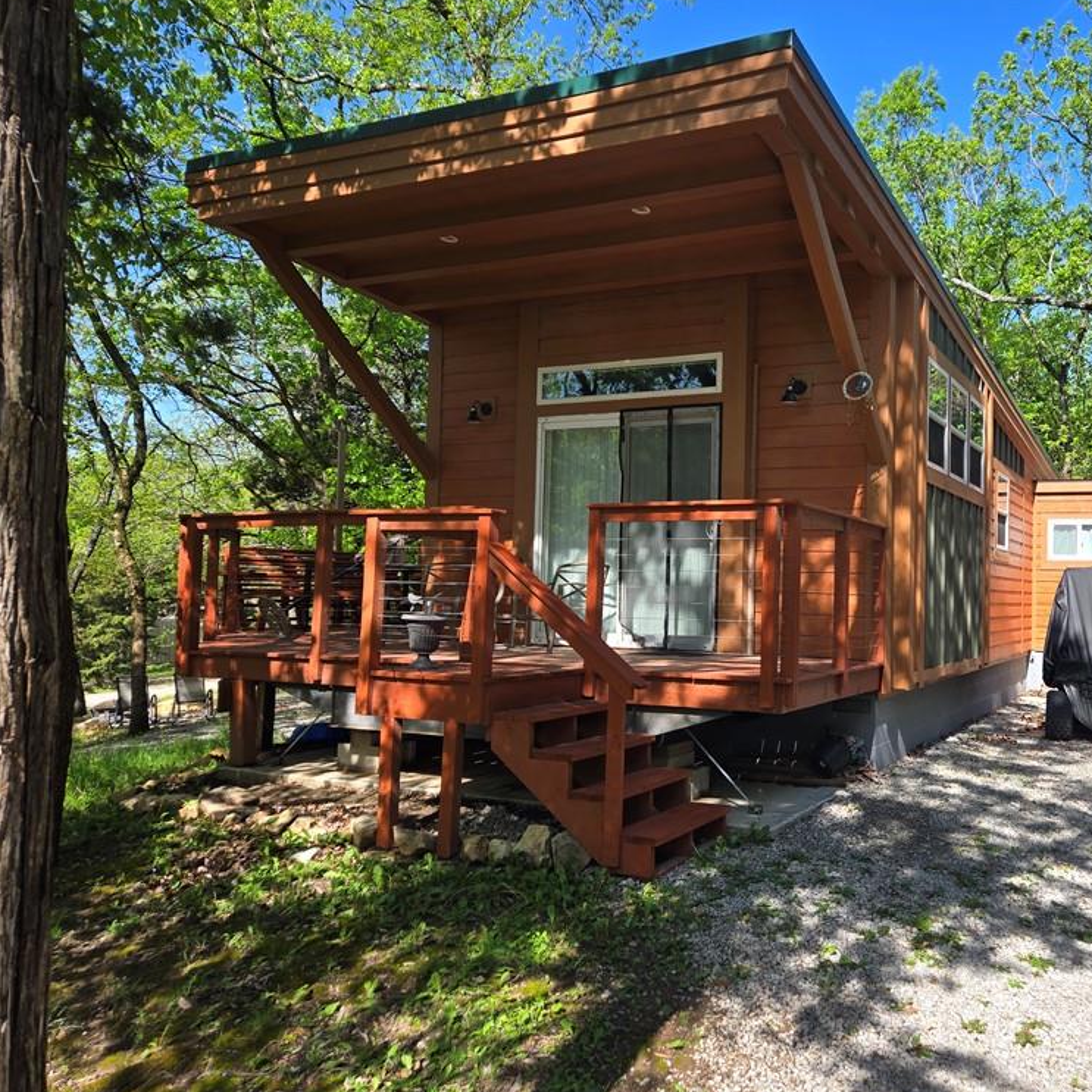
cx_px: 750
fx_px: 999
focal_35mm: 28
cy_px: 541
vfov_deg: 57.3
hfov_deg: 55.8
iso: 25
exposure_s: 1/614
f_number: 1.8
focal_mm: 5.4
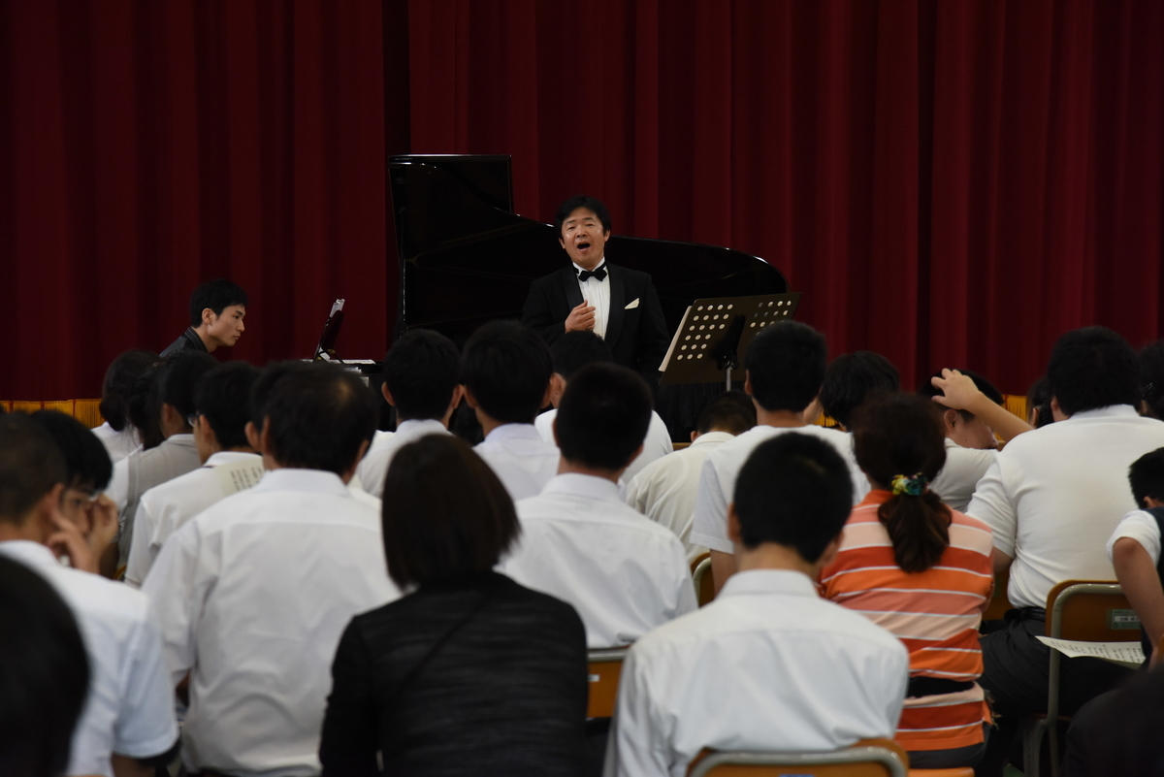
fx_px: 3881
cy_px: 388
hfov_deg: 17.1
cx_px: 582
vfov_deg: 11.4
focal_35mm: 120
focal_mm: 120
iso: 2000
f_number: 5.6
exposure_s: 1/200
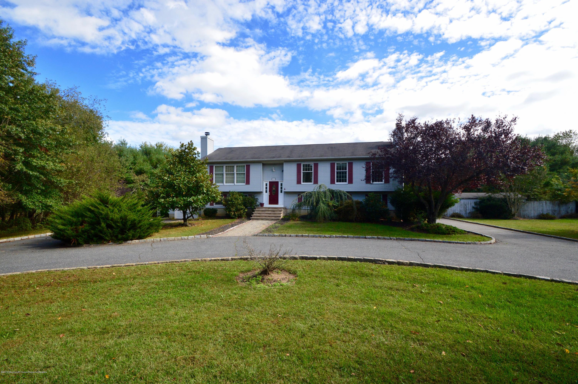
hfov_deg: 100.4
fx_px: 241
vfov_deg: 77.2
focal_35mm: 15
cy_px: 192
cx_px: 289
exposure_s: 1/320
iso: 400
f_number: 10
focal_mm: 10
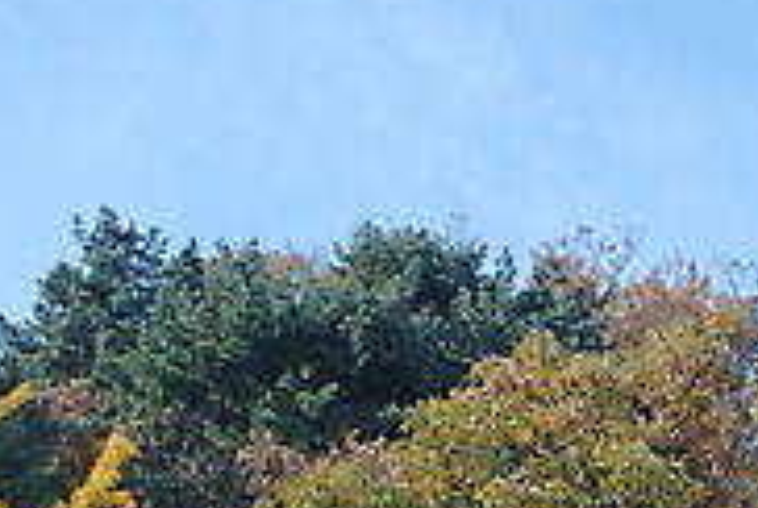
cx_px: 737
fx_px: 3817
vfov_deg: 7.6
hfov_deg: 11.2
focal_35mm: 181
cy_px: 437
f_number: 5.6
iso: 100
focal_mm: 36
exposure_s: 1/200
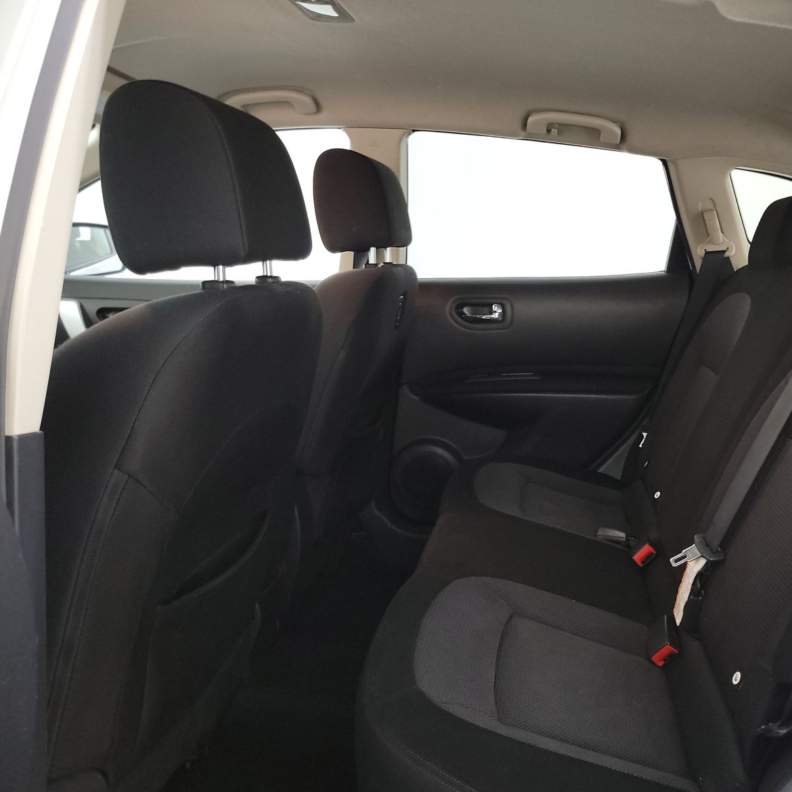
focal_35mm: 29
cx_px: 538
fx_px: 751
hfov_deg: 54.3
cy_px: 405
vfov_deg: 55.6
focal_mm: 6.7
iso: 834
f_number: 1.8
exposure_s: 1/24
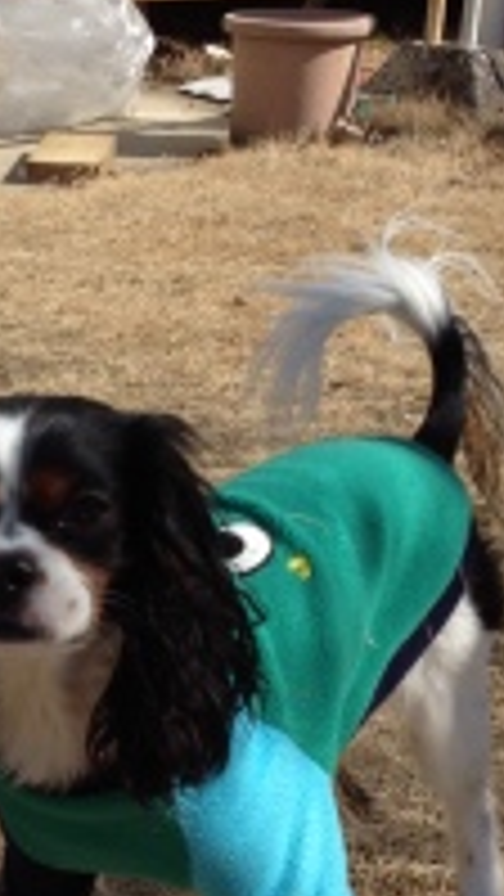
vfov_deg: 22.1
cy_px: 635
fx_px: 2280
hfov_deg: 12.5
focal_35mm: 96
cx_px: 20
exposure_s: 1/1905
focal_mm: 4.28
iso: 50
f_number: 2.4
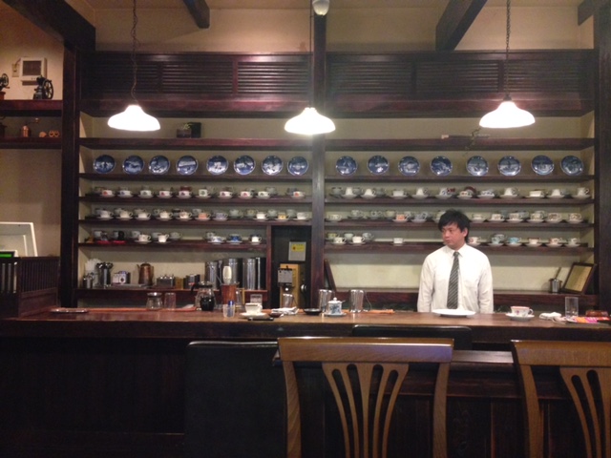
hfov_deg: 55.4
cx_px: 306
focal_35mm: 33
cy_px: 229
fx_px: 582
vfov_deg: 42.9
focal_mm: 4.12
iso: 400
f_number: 2.4
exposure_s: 1/20
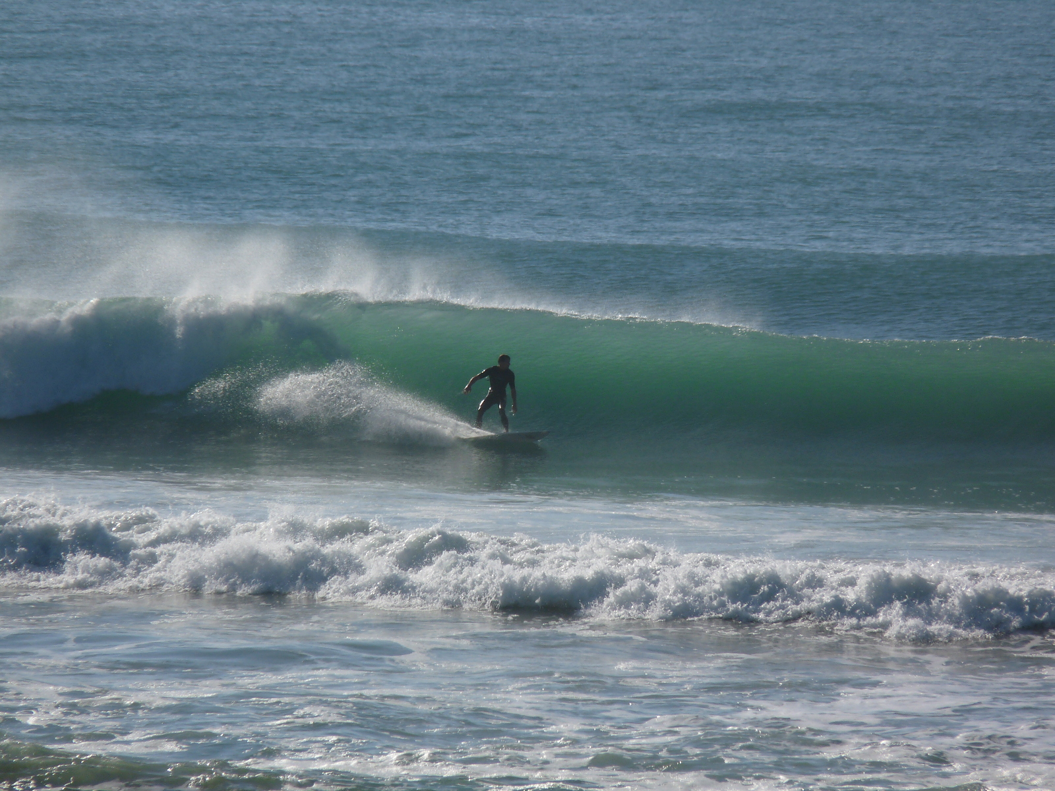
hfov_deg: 4.1
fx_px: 14690
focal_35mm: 482
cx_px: 528
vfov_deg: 3.1
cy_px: 396
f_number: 8
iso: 100
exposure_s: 1/640
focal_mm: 85.7
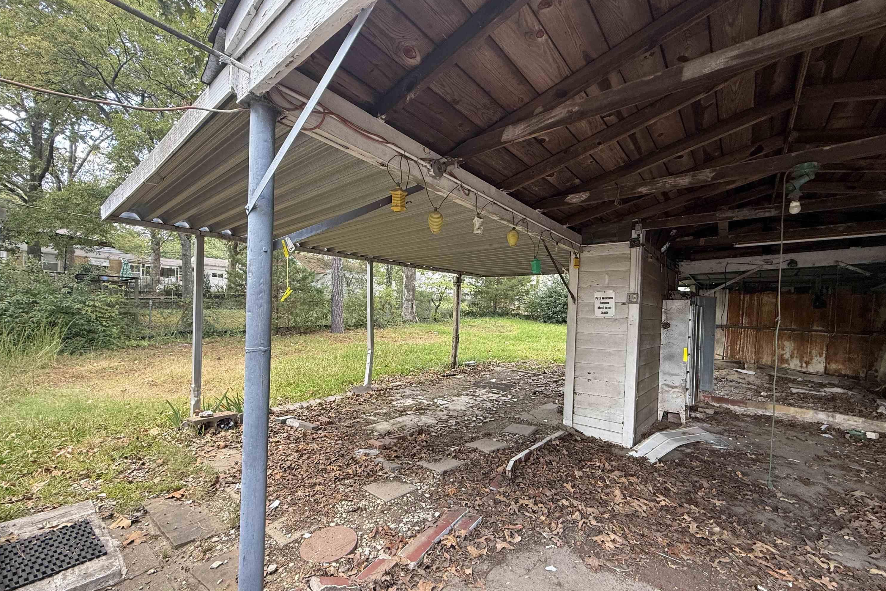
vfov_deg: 77.2
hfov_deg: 100.4
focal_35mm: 15
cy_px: 317
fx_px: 369
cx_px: 453
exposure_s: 1/99
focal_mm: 2.22
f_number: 2.2
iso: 125
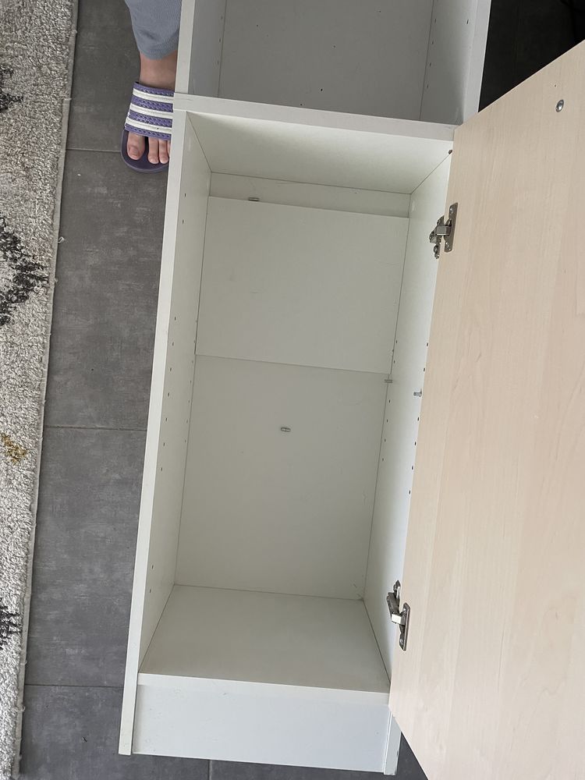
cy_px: 390
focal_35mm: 26
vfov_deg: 67.3
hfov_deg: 53.1
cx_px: 292
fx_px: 586
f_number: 1.6
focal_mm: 4.2
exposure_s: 1/60
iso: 200
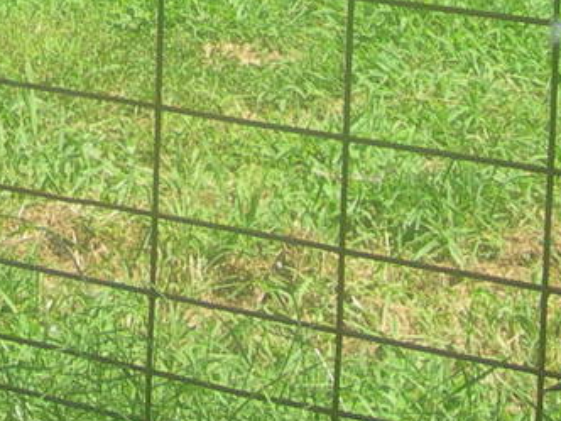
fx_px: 2966
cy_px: -477
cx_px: -90
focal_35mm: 183
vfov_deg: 7.7
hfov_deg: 10.6
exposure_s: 1/148
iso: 50
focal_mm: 7.8
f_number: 4.8
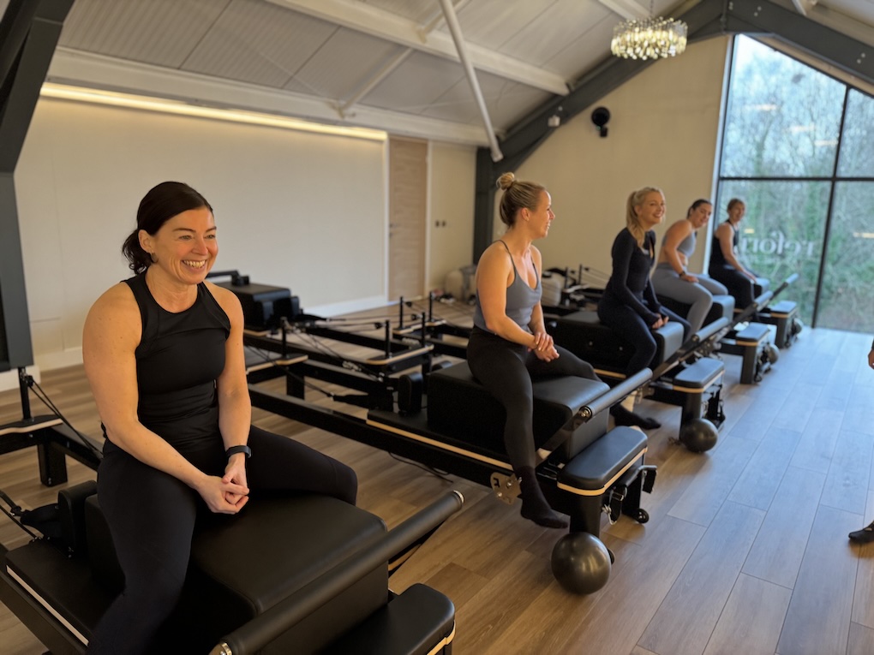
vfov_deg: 56.8
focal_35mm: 24
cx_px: 437
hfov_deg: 71.6
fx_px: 606
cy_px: 328
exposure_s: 1/50
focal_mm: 6.76
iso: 400
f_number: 1.78
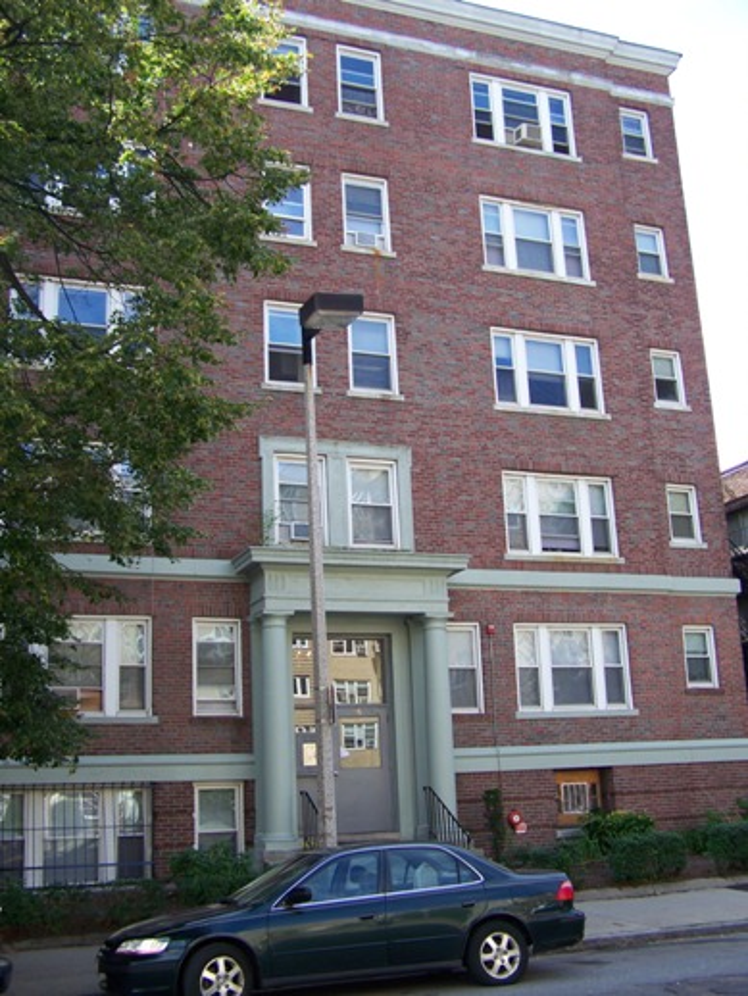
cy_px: 498
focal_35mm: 38
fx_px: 1094
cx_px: 374
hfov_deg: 37.7
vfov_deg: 49.0
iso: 64
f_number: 2.8
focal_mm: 6.3
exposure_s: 1/200
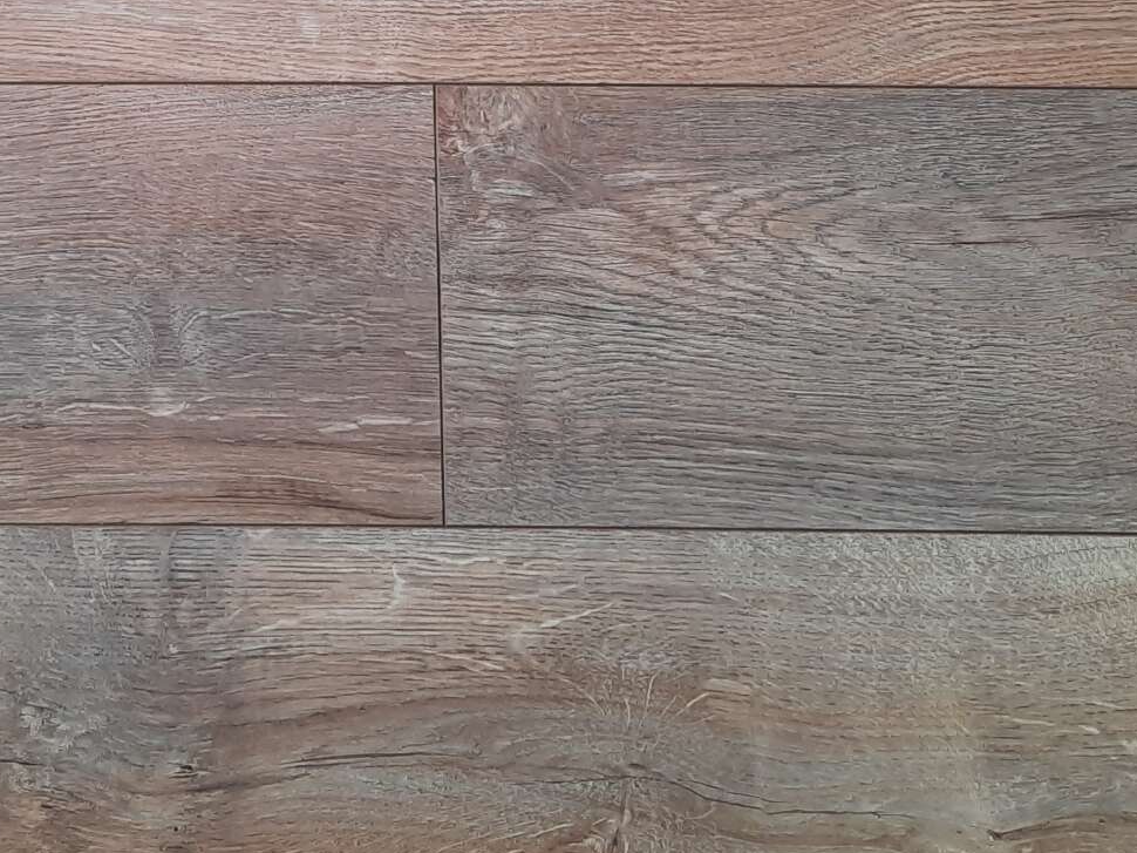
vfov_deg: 20.7
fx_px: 2167
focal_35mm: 66
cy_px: -175
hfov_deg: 28.8
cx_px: 244
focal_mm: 4.6
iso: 64
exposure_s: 1/50
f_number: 2
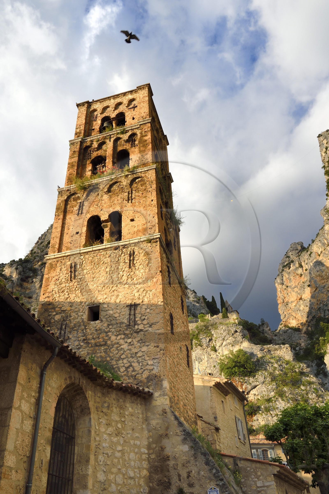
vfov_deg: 65.5
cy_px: 247
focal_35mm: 28
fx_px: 384
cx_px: 164
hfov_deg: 46.4
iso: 400
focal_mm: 28
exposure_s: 1/160
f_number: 16
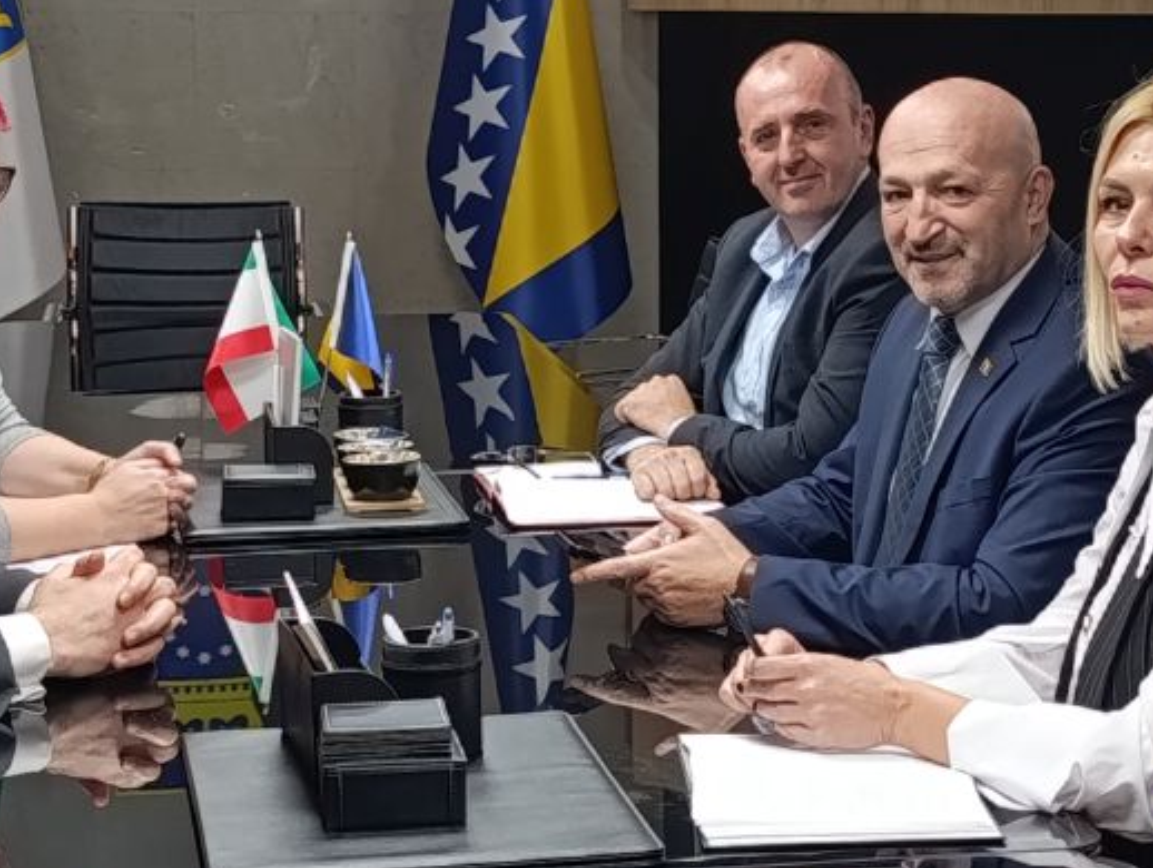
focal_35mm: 95
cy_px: 269
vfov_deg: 15.6
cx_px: 812
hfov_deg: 20.5
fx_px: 3169
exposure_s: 1/100
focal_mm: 6.14
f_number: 1.6
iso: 400
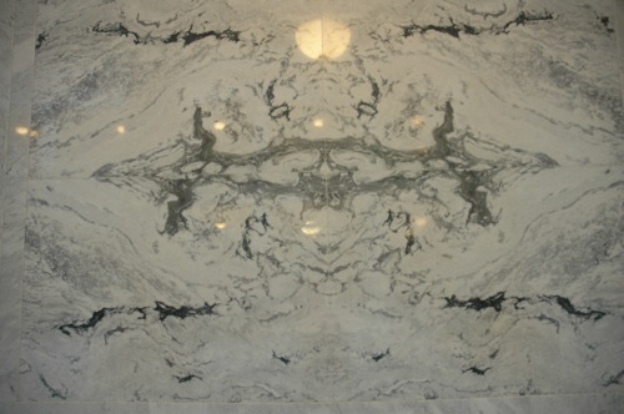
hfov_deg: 67.4
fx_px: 467
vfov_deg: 47.8
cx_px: 312
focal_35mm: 27
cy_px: 207
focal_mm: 18
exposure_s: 1/30
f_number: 3.5
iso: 400
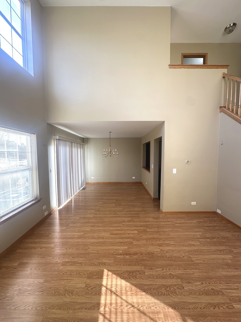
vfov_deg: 102.1
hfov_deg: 85.7
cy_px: 161
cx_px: 120
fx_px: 130
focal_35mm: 14
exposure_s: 1/99
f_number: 2.2
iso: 50
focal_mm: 2.22
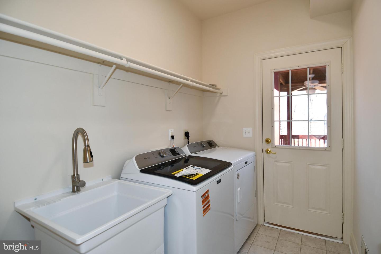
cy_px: 127
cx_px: 190
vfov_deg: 67.4
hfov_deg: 90.0
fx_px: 190
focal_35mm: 18
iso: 200
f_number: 5
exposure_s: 1/100
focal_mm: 12
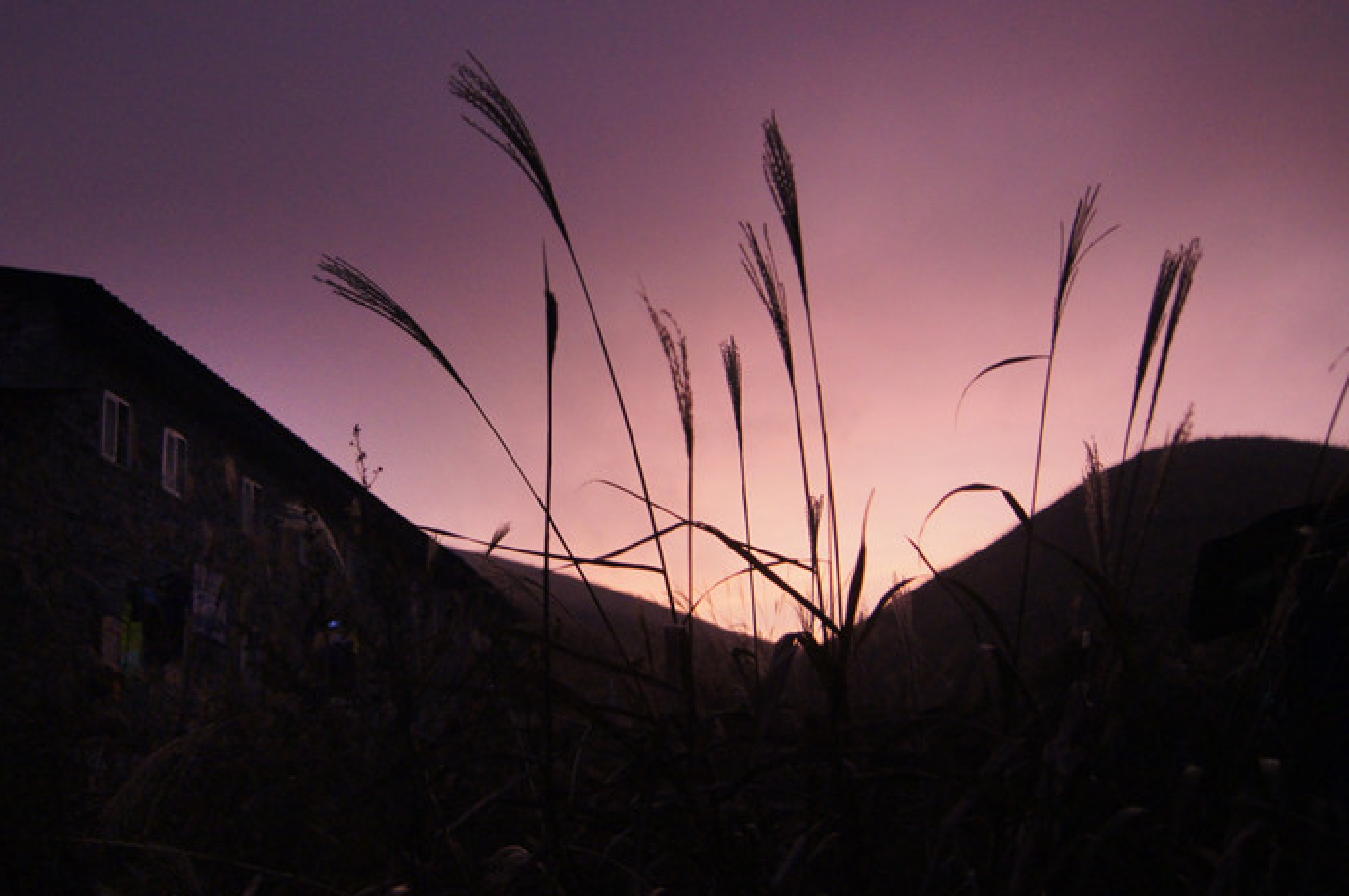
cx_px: 492
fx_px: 1609
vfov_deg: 31.0
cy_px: 365
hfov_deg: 45.0
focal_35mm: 43
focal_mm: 22
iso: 1600
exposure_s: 1/125
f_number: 4
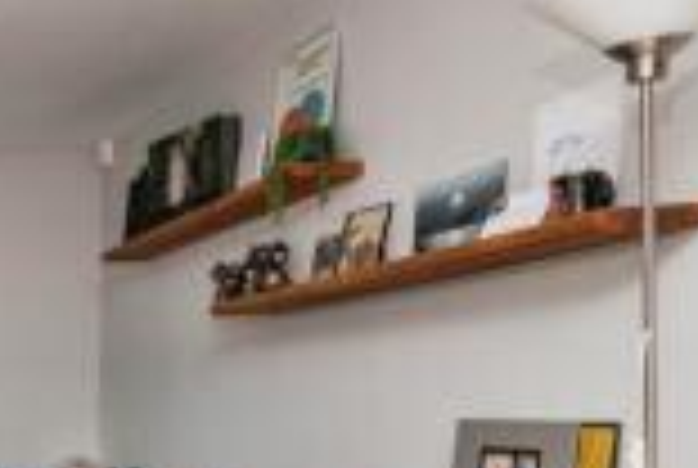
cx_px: -329
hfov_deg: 28.1
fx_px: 952
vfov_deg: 26.3
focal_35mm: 49
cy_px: 457
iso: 320
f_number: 8
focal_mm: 16
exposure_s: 1/160
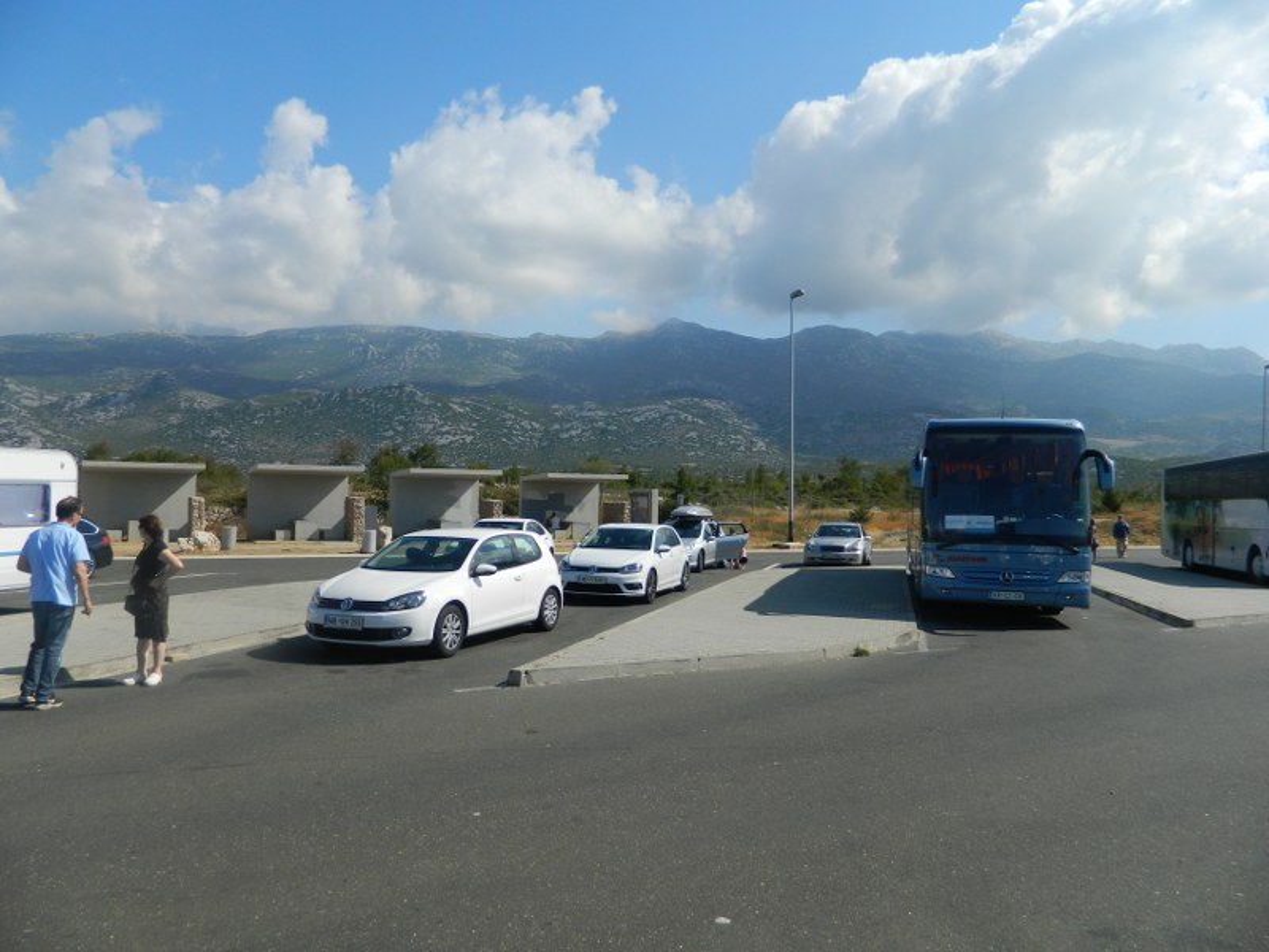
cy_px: 476
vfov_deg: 54.9
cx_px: 634
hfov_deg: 69.4
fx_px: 916
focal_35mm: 25
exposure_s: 1/250
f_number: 8.7
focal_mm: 4.5
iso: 80
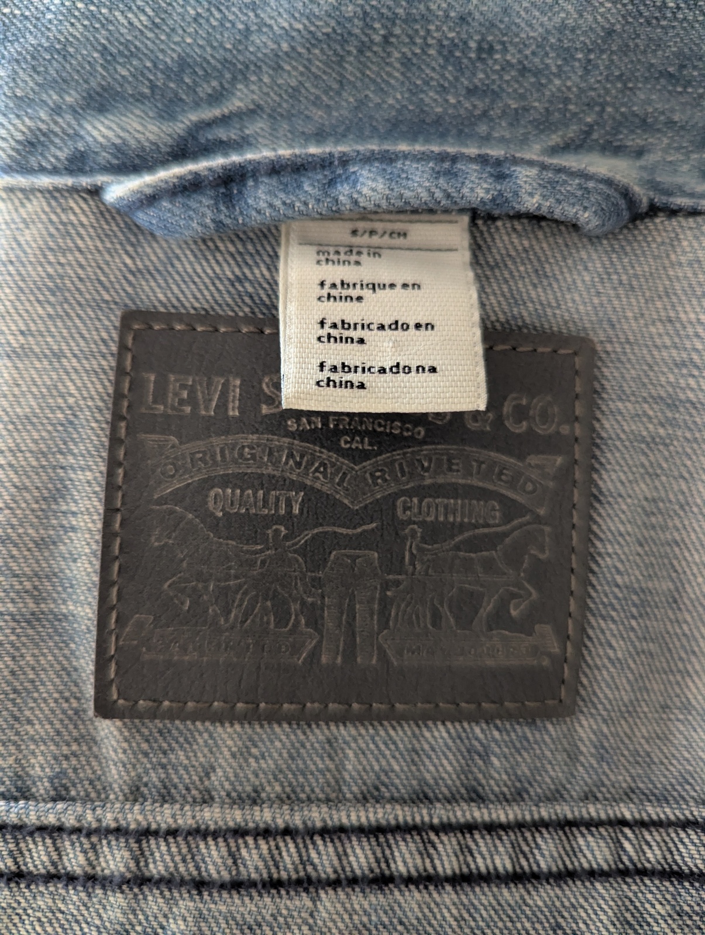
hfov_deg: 56.9
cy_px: 468
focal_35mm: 24
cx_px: 352
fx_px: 650
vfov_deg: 71.5
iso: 1559
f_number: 1.85
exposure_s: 1/56.7
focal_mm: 6.81
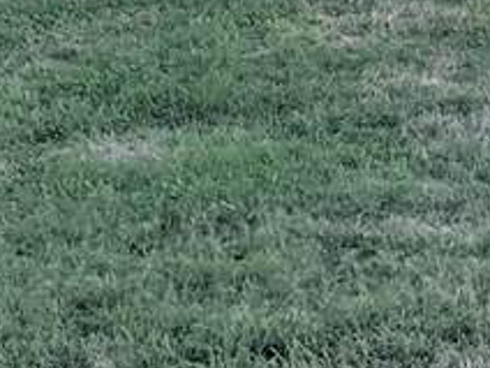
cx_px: -347
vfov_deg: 8.7
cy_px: -322
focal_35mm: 163
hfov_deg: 11.4
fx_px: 2307
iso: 58
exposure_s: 1/1174
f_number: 1.8
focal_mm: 4.44
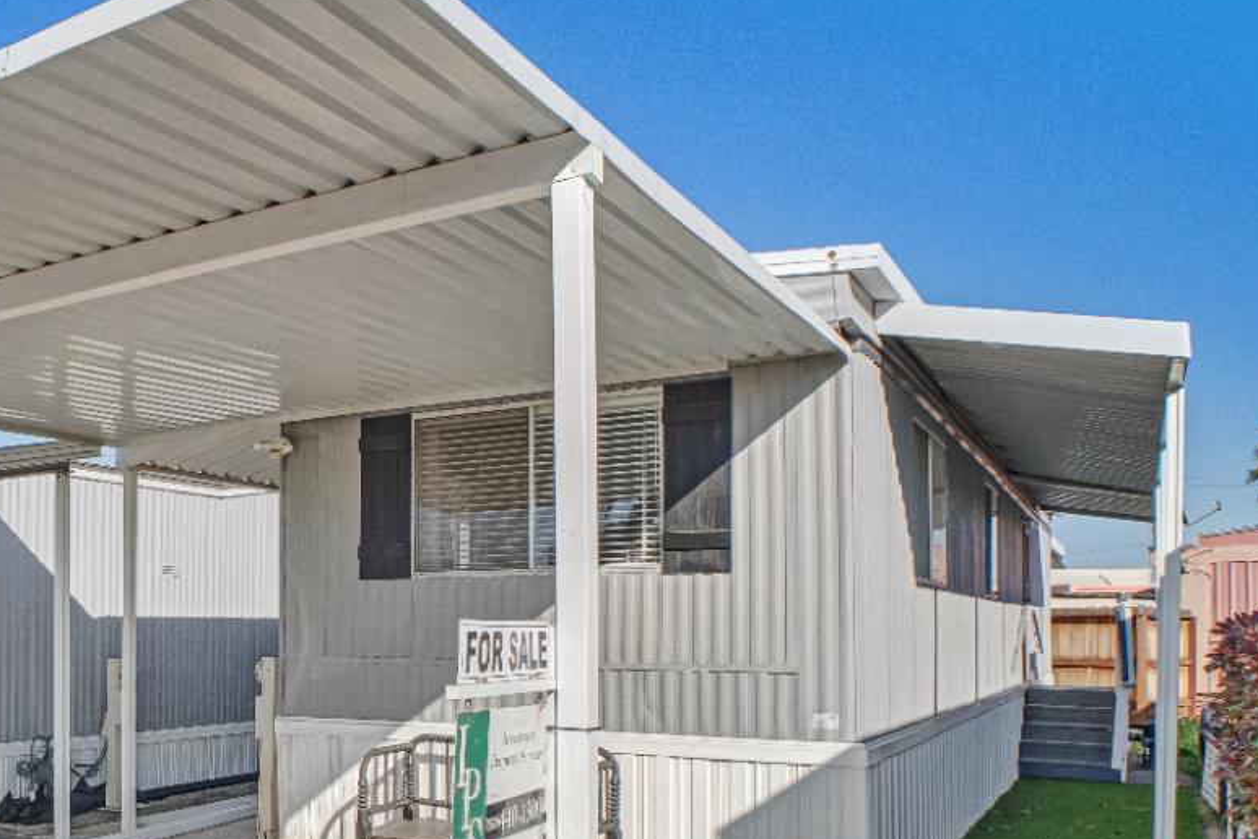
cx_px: 211
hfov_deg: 53.8
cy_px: 608
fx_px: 1117
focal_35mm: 32
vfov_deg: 40.2
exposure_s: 1/1000
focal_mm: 11
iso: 400
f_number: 9
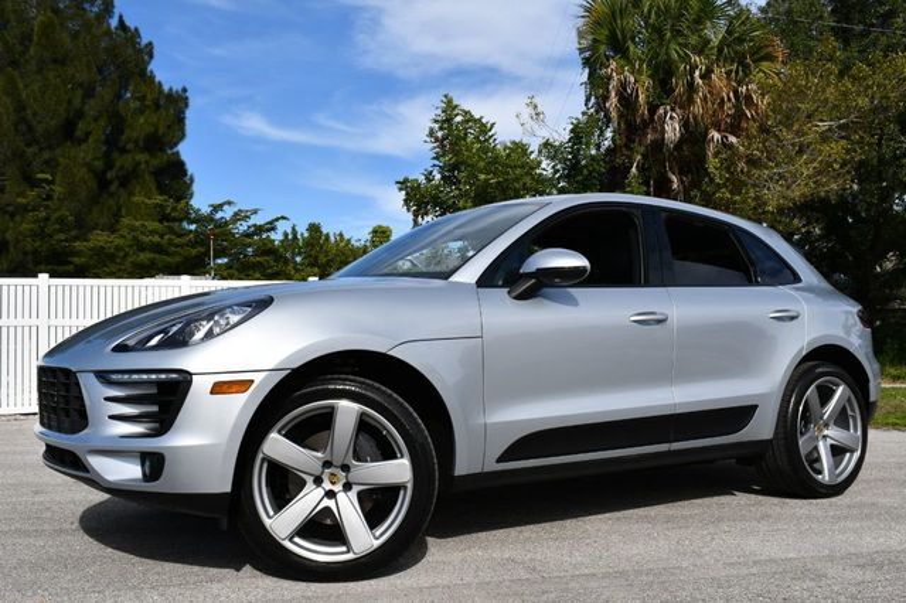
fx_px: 905
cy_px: 302
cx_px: 453
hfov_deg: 53.2
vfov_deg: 36.8
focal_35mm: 36
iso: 100
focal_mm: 24
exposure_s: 1/320
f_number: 9
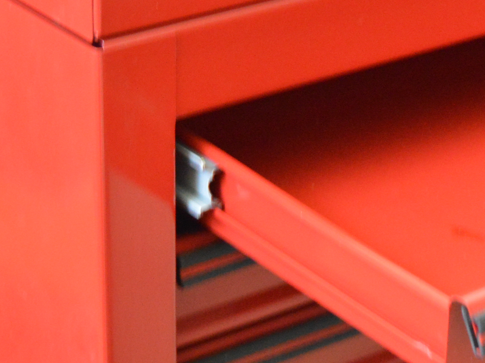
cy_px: 158
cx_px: 481
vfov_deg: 10.0
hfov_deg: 13.1
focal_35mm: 149
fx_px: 2088
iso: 3200
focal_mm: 40
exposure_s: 1/13
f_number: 5
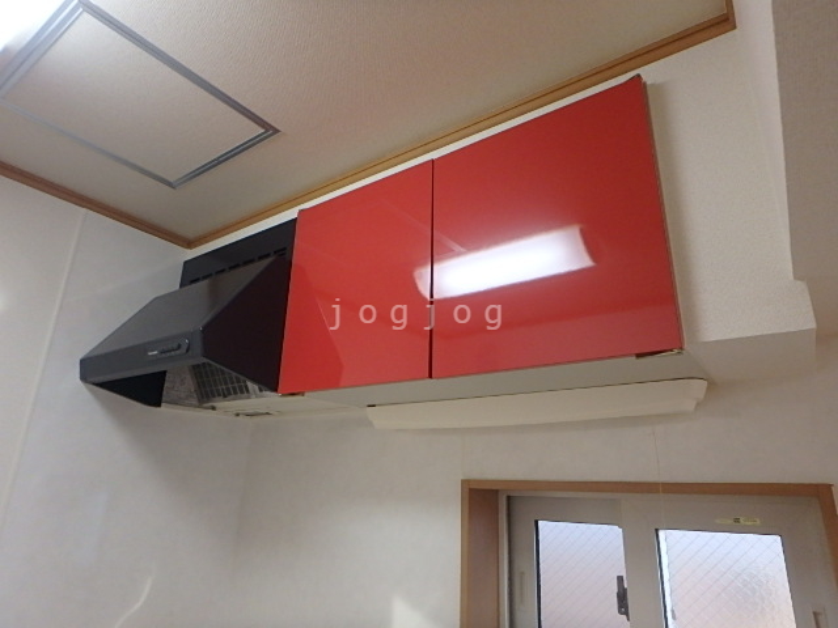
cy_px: 314
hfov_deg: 79.0
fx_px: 508
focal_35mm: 21
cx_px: 419
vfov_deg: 63.4
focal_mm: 3.7
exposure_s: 1/30
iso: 400
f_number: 3.5
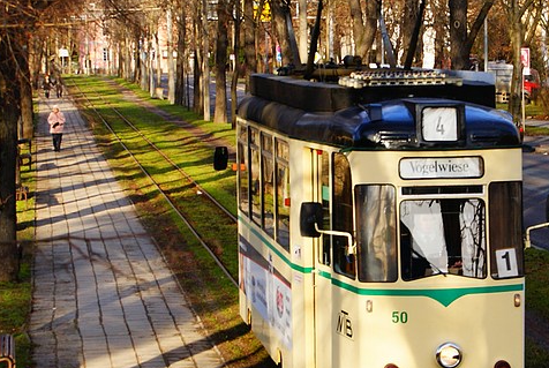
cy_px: 178
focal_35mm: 129
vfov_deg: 10.7
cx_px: 363
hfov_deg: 15.8
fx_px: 1970
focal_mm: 40
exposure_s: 1/160
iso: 200
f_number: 8
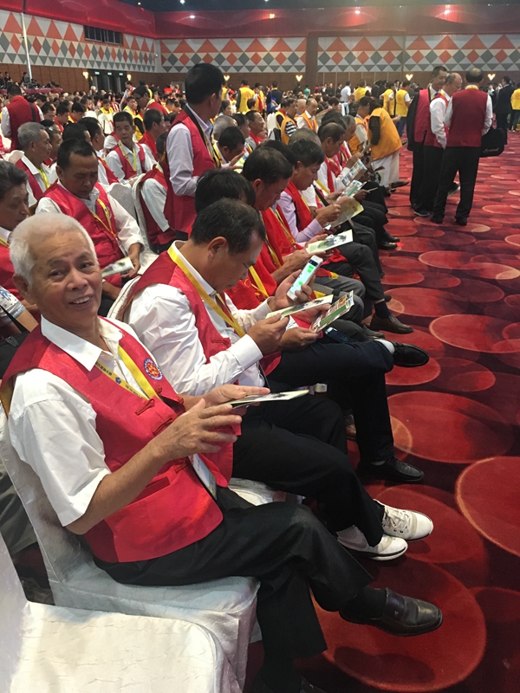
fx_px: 581
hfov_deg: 48.2
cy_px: 346
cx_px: 260
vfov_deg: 61.7
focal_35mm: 29
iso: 200
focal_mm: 4.15
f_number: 2.2
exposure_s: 1/25
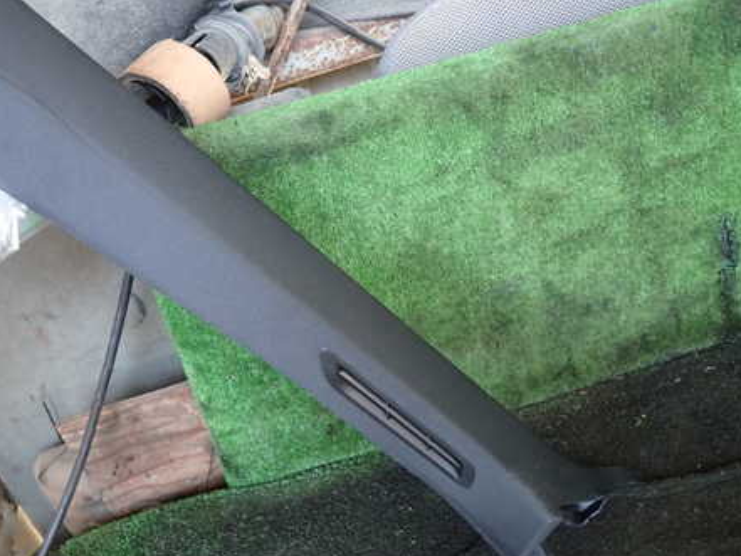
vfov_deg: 41.8
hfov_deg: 53.1
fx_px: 728
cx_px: 257
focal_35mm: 34
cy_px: 255
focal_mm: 4.5
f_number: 2
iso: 200
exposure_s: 1/60
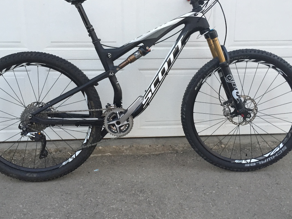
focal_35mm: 35
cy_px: 93
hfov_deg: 52.6
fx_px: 295
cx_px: 144
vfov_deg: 40.6
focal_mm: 4.15
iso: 32
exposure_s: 1/30
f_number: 2.2
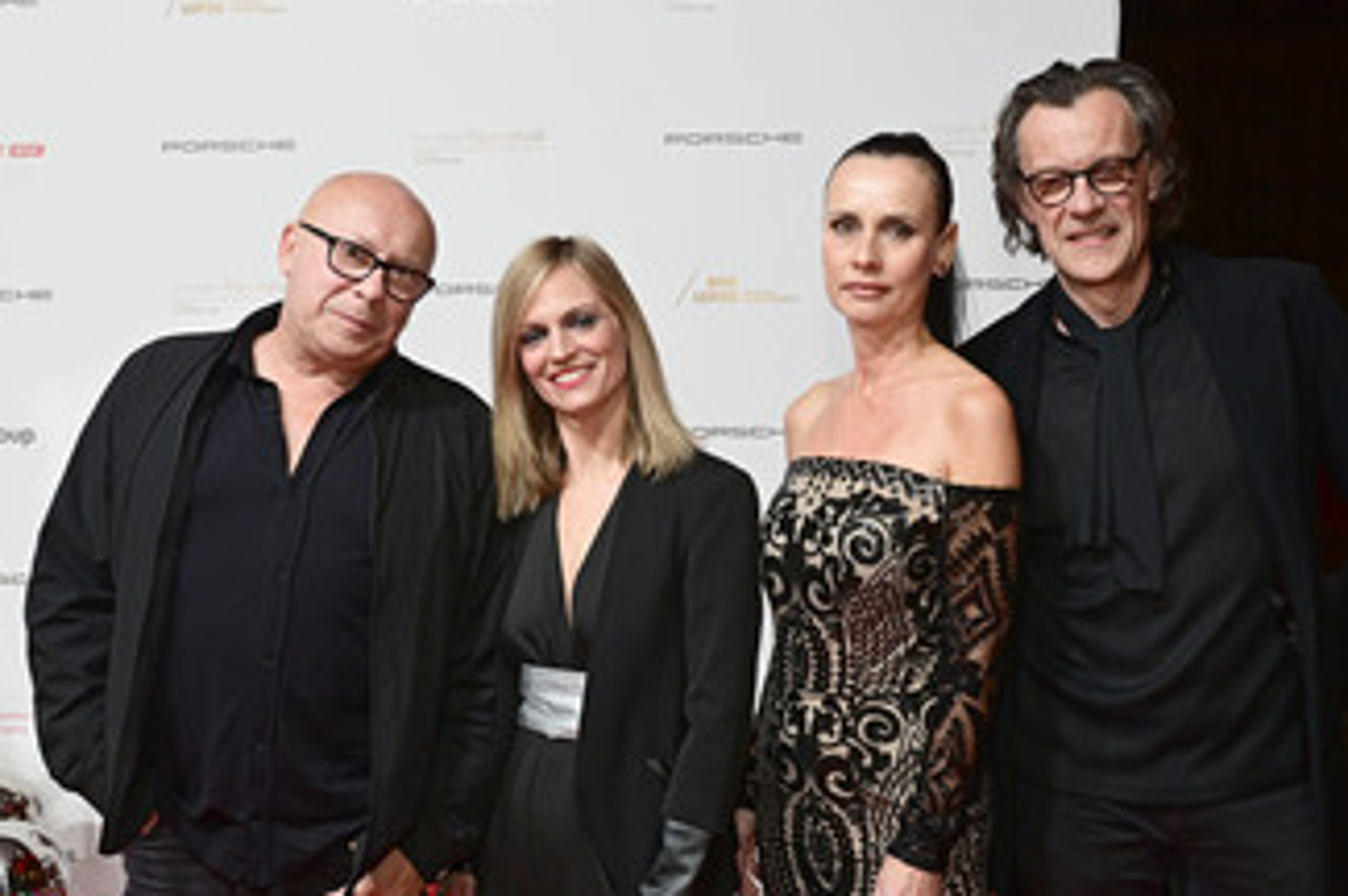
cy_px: 614
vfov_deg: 30.8
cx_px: 728
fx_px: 1608
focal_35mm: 43
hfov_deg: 45.4
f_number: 5
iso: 1600
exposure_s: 1/200
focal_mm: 31
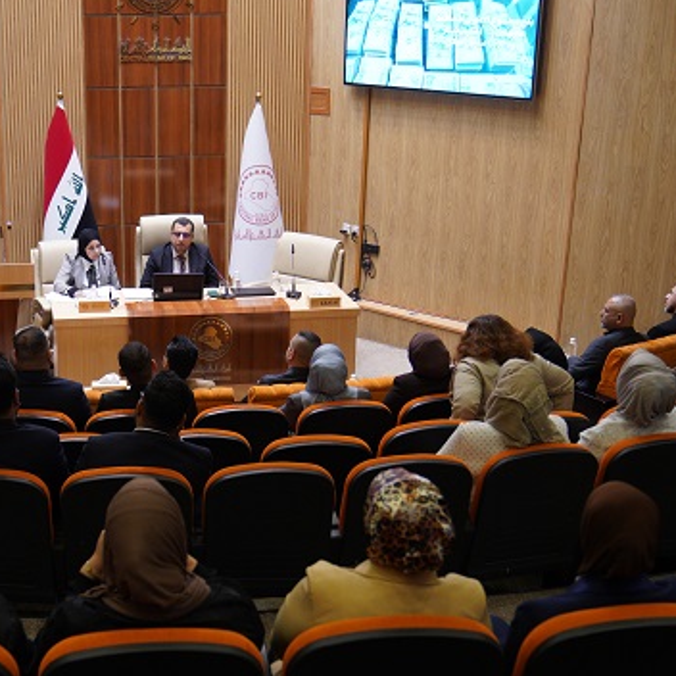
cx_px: 179
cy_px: 437
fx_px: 1237
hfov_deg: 30.1
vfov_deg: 30.4
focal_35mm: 56
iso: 1250
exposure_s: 1/100
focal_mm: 29
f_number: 2.8
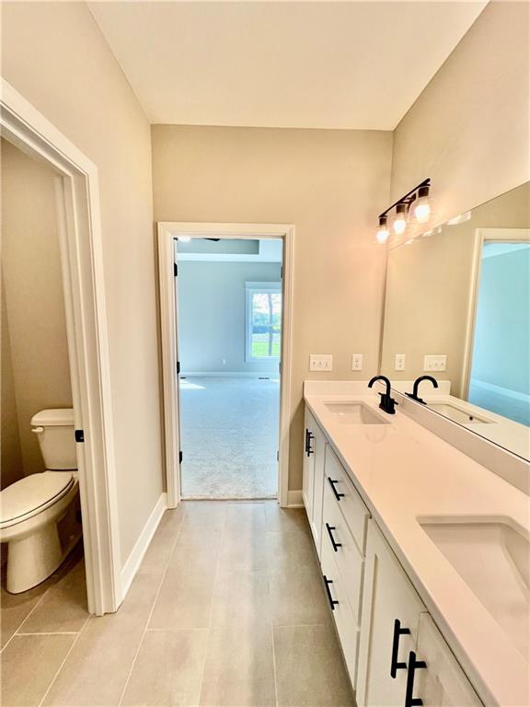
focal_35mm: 13
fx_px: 265
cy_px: 354
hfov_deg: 89.9
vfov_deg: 106.2
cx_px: 265
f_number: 1.8
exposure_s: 1/120
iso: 50
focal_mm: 1.57
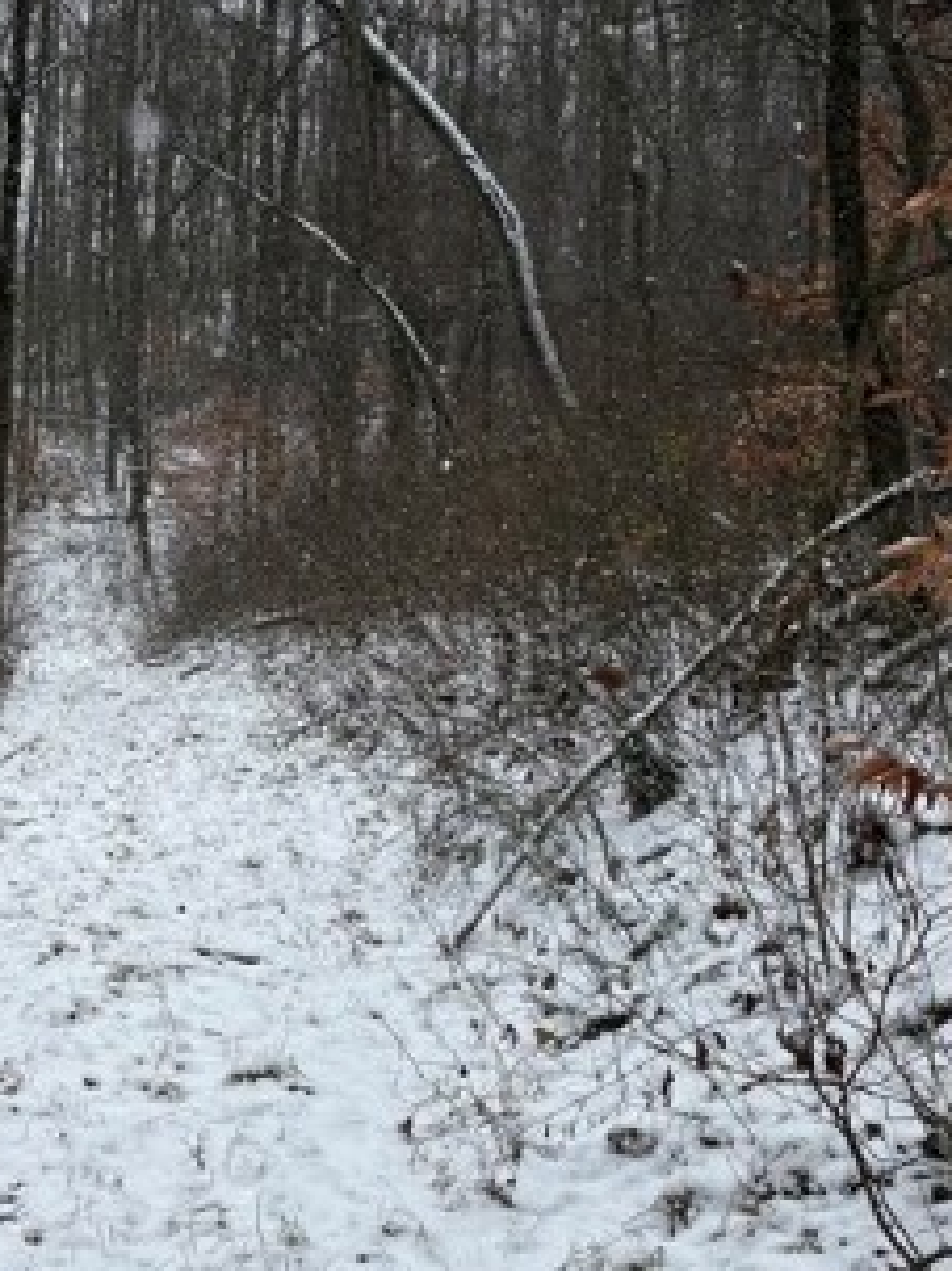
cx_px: -29
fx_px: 2422
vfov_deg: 29.4
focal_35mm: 66
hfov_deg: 21.4
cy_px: 600
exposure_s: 1/557
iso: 50
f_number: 1.6
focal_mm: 5.96
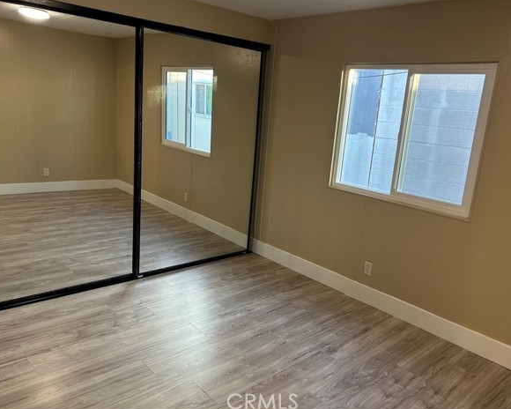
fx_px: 423
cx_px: 274
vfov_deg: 51.5
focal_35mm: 28
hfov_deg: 62.1
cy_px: 203
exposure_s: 1/60
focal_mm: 5.7
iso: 64
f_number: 1.5
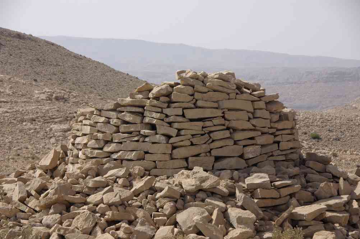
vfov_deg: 10.7
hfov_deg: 16.1
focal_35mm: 128
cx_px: 180
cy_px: 120
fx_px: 1274
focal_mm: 85
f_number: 8
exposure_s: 1/250
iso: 100
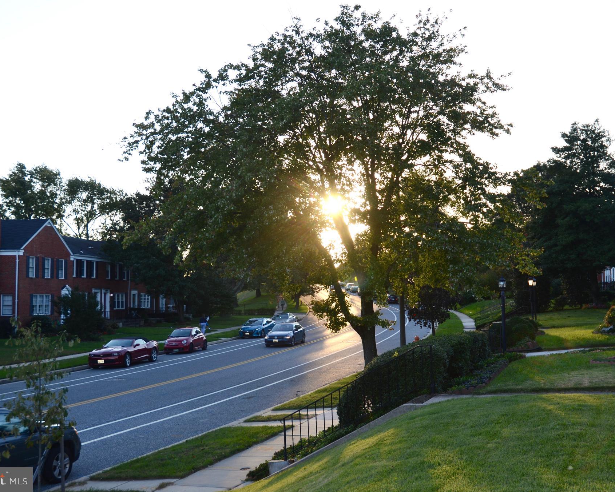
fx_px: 775
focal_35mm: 43
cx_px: 325
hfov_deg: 43.3
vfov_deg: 35.2
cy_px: 246
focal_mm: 25
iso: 100
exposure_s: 1/200
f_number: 5
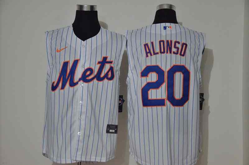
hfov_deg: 27.0
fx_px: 518
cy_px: 82
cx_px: 124
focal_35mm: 75
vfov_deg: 18.1
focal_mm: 50
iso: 4000
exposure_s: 1/60
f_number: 4.8
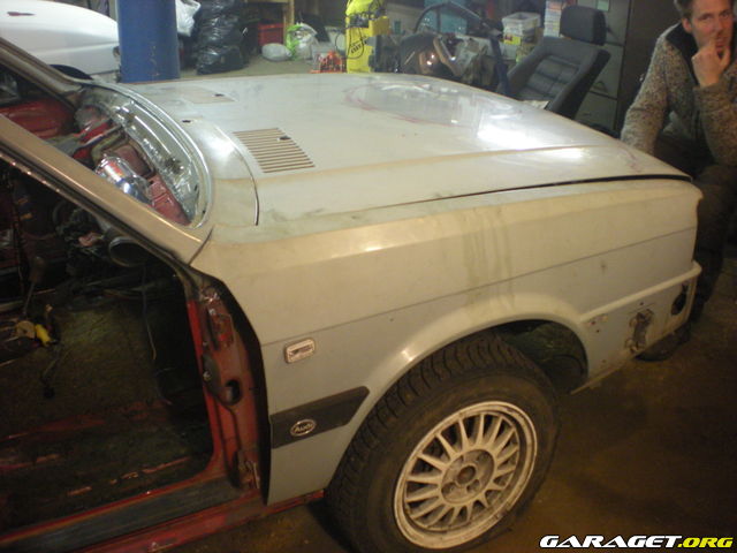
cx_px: 368
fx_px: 809
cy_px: 276
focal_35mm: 38
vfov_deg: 37.7
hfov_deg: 49.0
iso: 339
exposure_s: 1/8
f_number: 3.1
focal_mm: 6.3
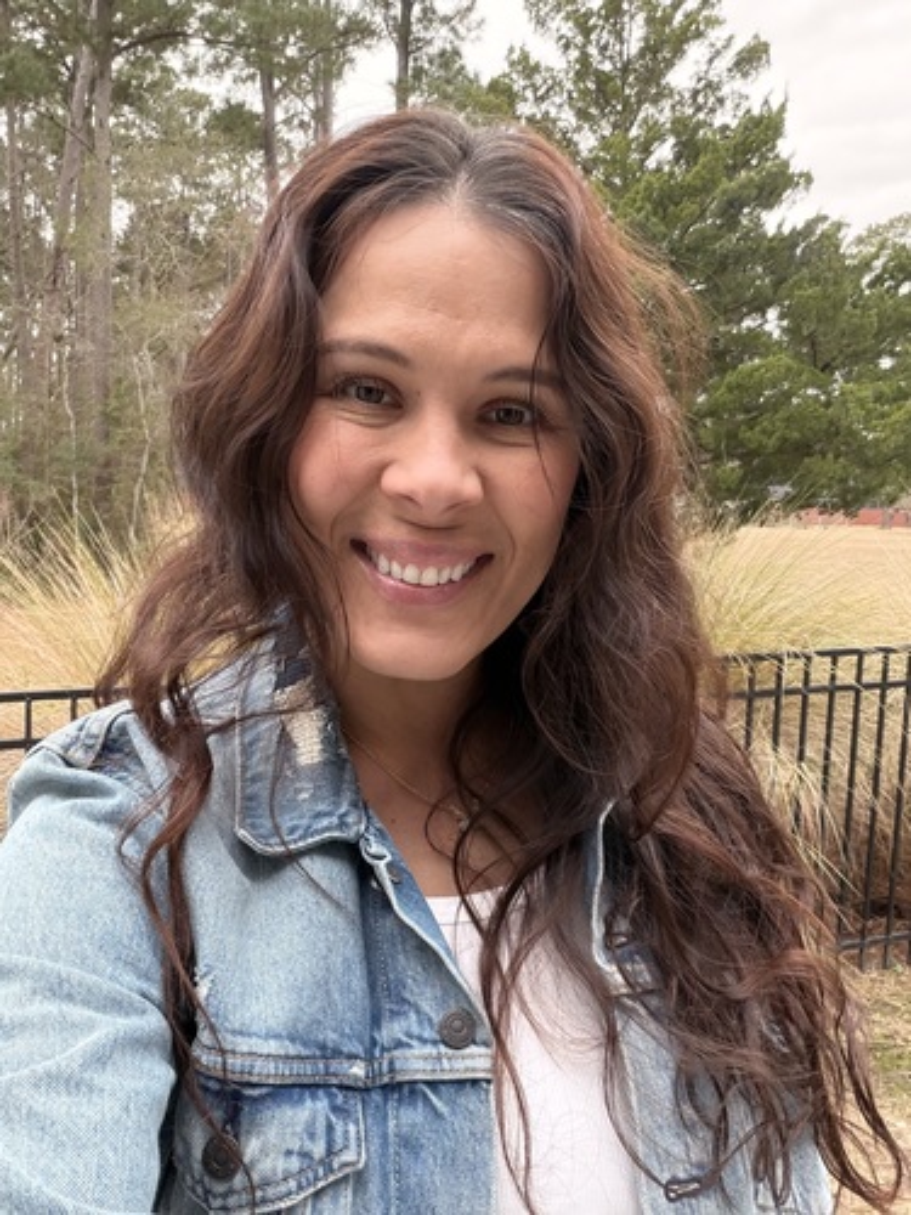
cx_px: 456
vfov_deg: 60.0
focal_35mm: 30
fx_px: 1053
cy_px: 608
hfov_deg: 46.8
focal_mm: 2.71
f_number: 1.9
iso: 64
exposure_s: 1/221
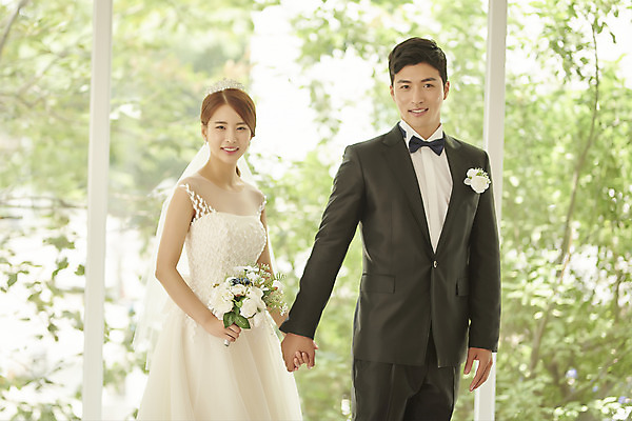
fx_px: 1492
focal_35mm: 85
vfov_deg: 16.1
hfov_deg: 23.9
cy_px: 210
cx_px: 316
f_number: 1.6
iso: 200
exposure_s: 1/500
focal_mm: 85
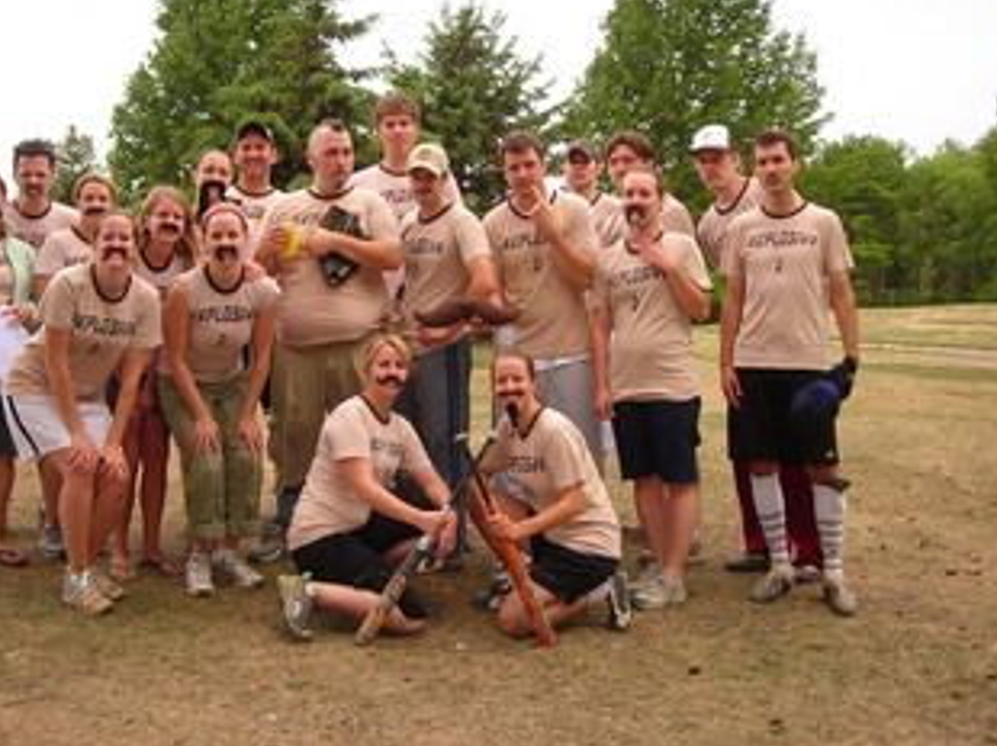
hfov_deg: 39.6
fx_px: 1381
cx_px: 416
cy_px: 326
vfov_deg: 30.2
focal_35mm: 48
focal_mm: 6.3
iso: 70
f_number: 3.2
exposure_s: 1/258
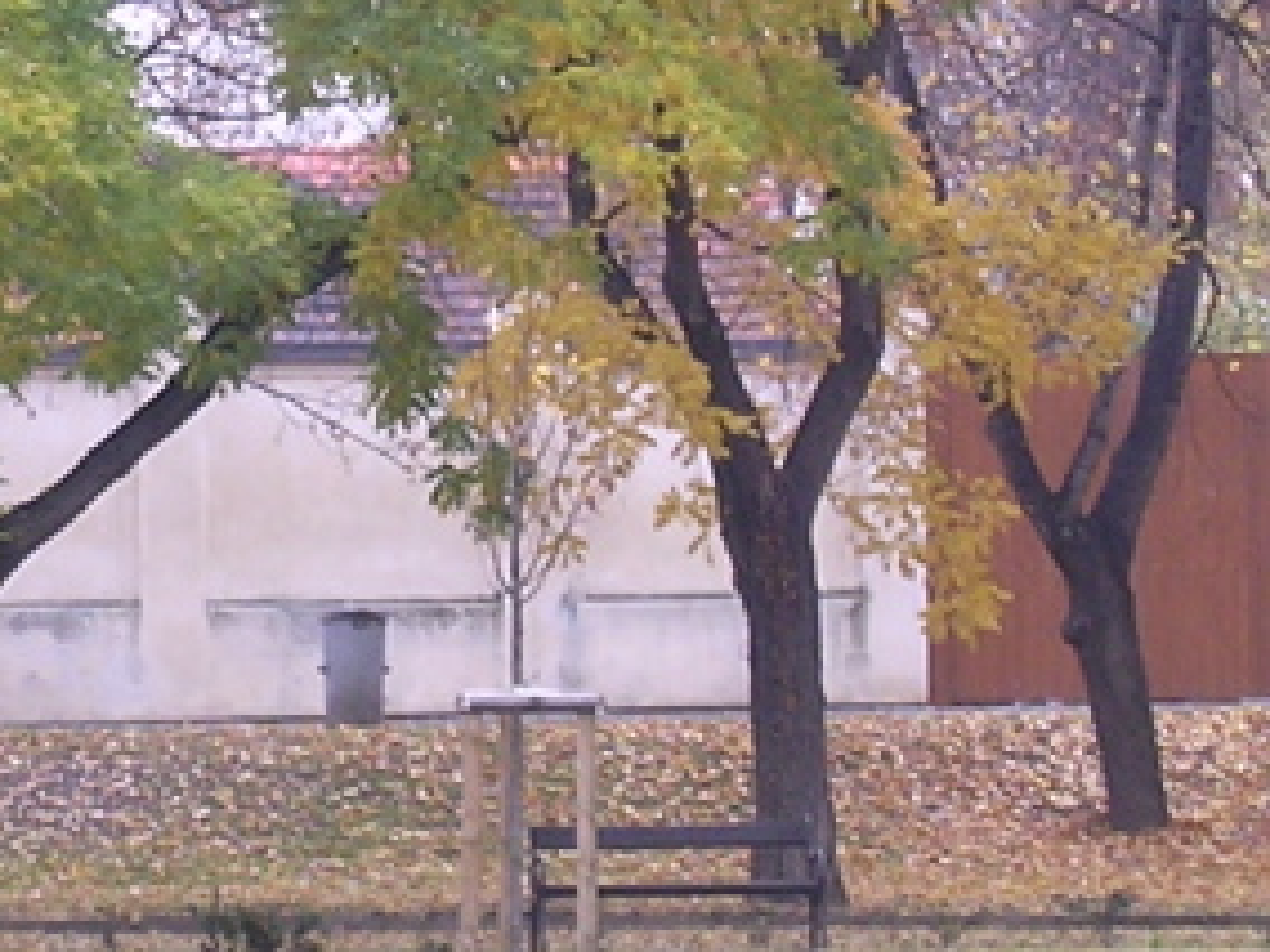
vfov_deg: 3.9
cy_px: 250
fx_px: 13905
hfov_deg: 5.2
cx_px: 107
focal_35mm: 379
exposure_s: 1/36.6
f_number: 4.6
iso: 100
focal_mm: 15.9
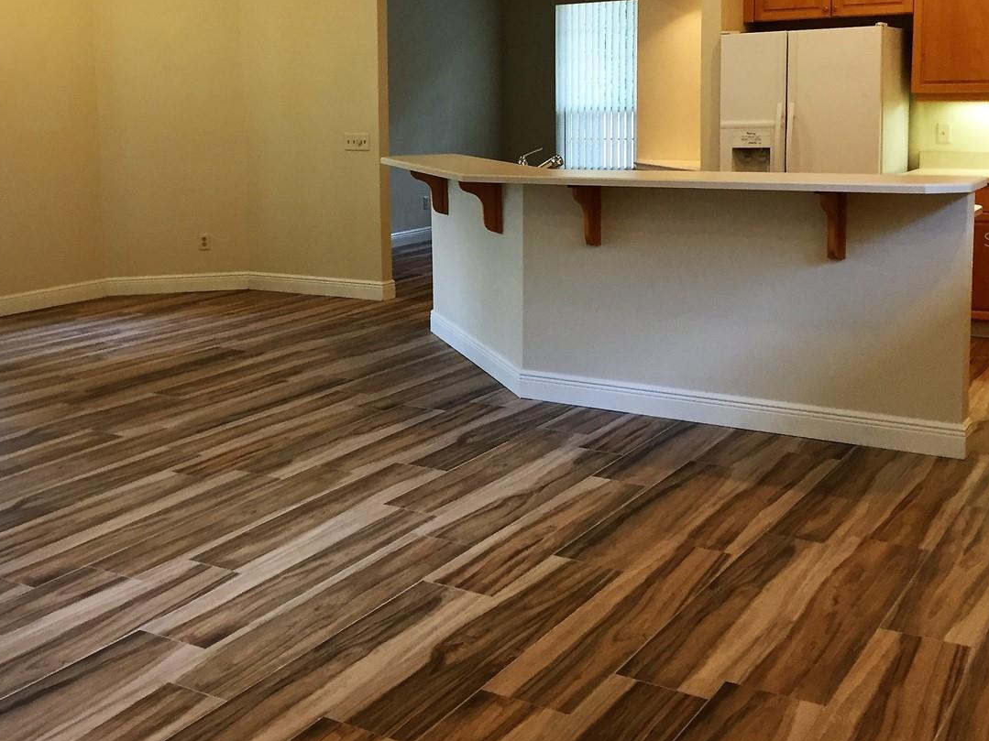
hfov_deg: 43.3
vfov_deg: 33.3
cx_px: 337
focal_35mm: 43
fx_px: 1228
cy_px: 239
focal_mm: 4.15
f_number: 2.2
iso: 40
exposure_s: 1/30
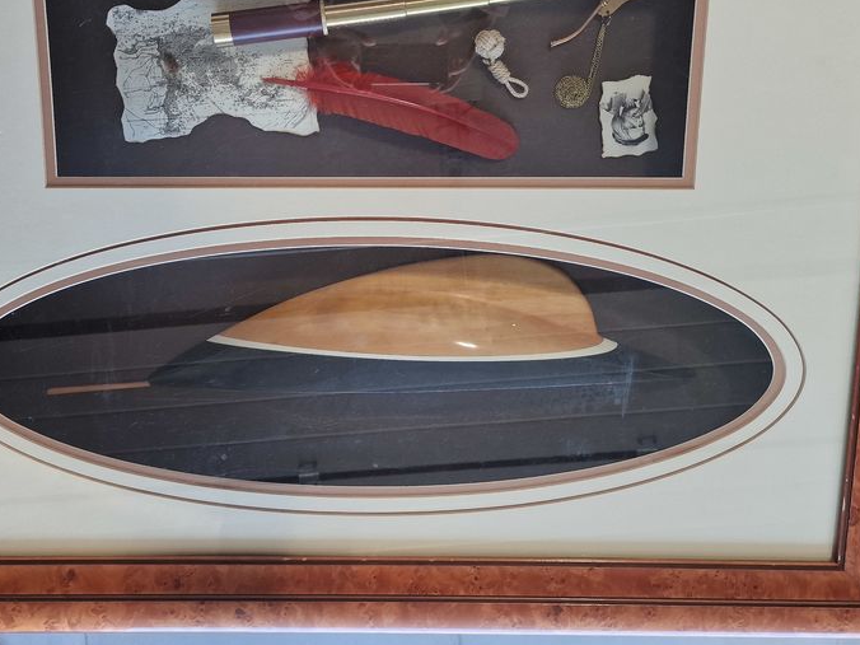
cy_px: 209
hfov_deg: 53.7
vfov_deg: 41.2
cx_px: 363
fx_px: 845
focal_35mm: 34
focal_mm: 6.4
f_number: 1.8
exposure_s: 1/100
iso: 125
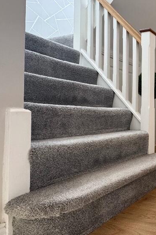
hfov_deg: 33.2
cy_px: 114
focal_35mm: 27
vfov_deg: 67.4
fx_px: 175
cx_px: 209
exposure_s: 1/100
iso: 160
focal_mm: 2.22
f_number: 2.2
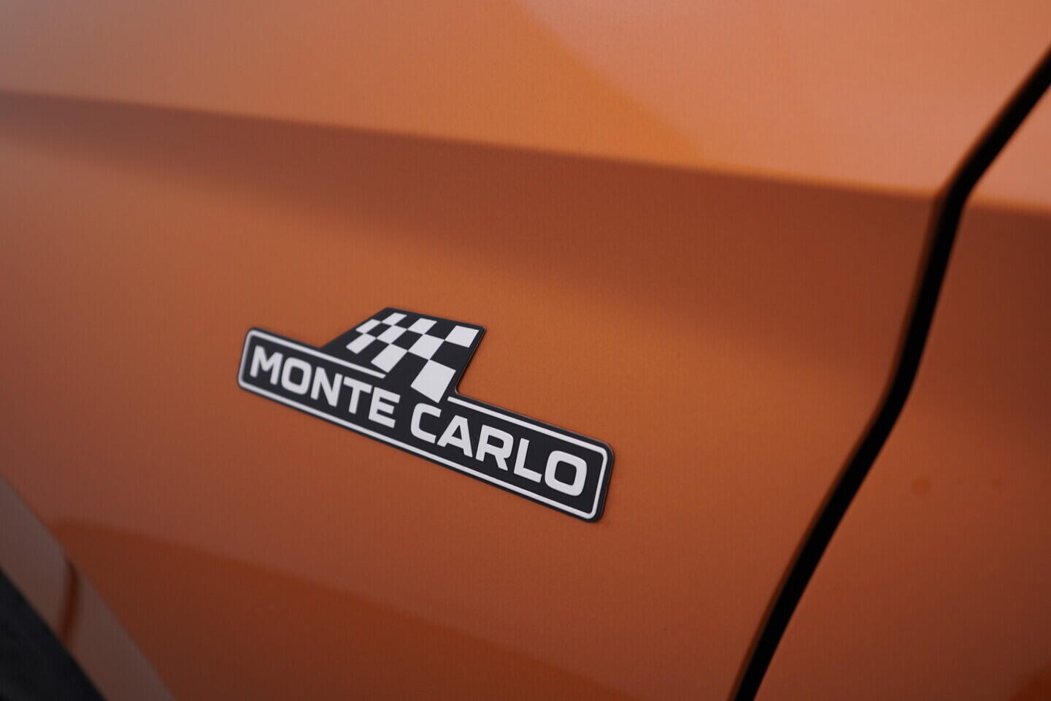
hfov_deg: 53.1
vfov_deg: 36.9
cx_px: 526
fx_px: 1051
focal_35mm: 36
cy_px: 350
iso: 125
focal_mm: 24
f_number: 4
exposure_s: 1/80
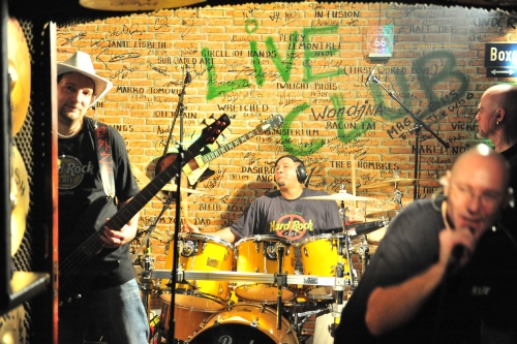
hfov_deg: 36.3
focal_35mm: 55
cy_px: 172
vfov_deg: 24.6
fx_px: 790
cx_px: 258
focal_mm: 55
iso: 6400
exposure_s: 1/100
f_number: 2.8
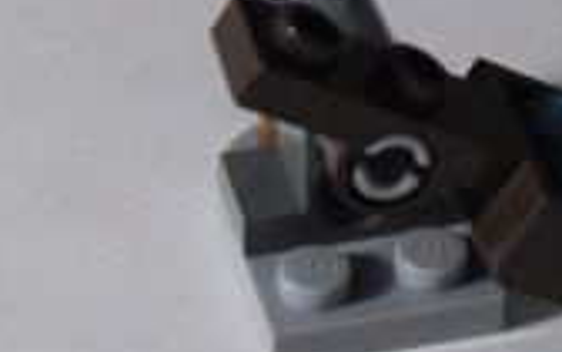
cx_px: 311
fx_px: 2221
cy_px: -27
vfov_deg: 9.0
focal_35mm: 145
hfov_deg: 14.4
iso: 400
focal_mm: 6.3
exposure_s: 1/60
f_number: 3.1
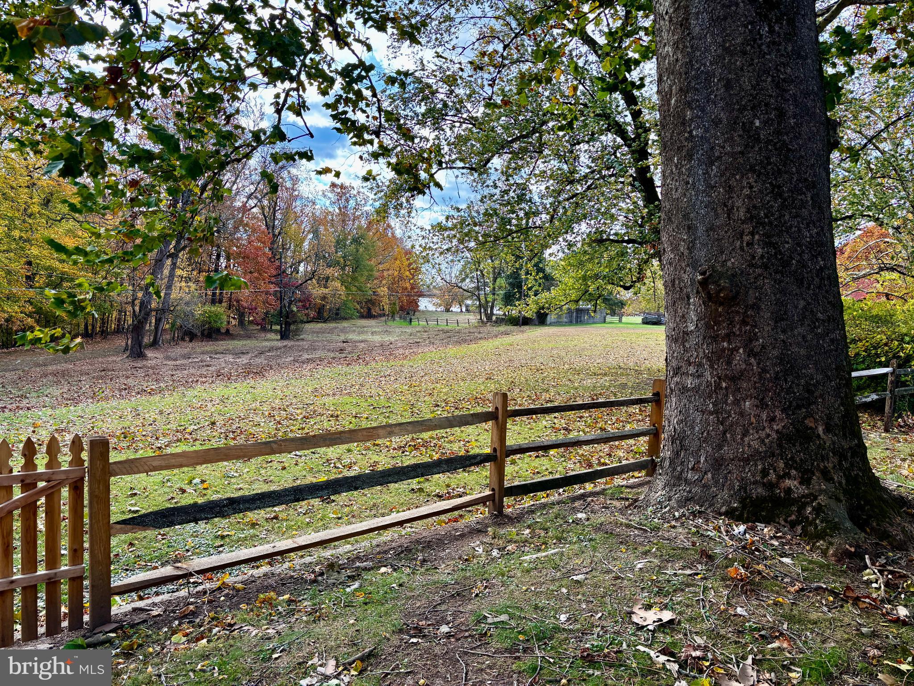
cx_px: 457
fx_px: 687
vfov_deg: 53.1
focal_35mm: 26
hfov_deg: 67.3
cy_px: 343
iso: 50
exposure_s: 1/477
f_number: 1.6
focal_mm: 5.96
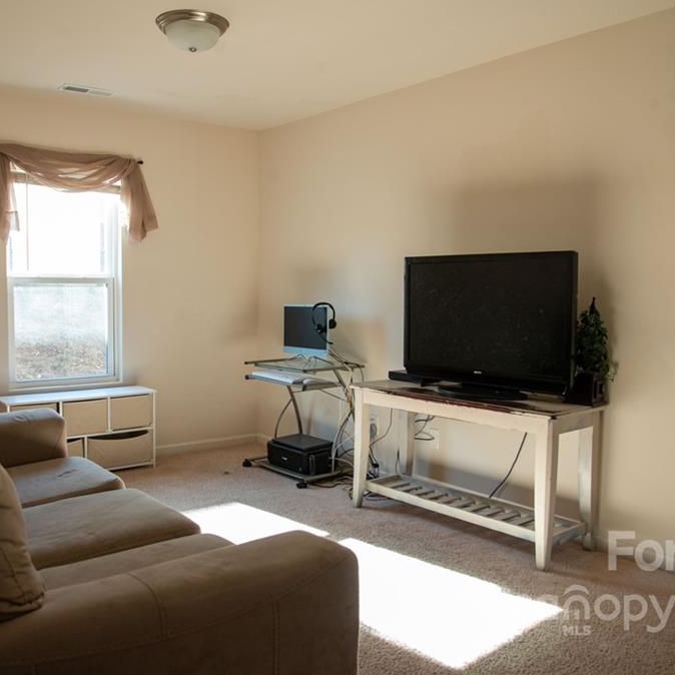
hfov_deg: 52.4
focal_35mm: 31
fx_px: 684
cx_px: 296
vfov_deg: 52.5
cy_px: 334
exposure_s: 1/100
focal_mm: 24
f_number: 5.6
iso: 1000
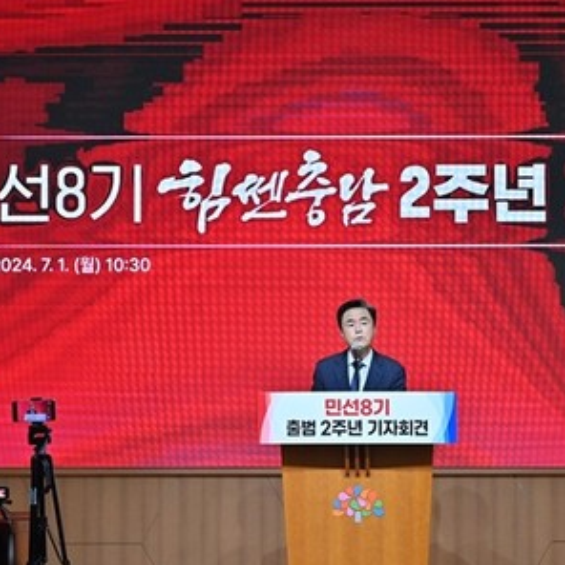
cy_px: 321
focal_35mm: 176
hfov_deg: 9.9
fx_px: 3250
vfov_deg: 9.9
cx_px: 363
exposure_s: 1/320
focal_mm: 102
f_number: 6.3
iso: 2500
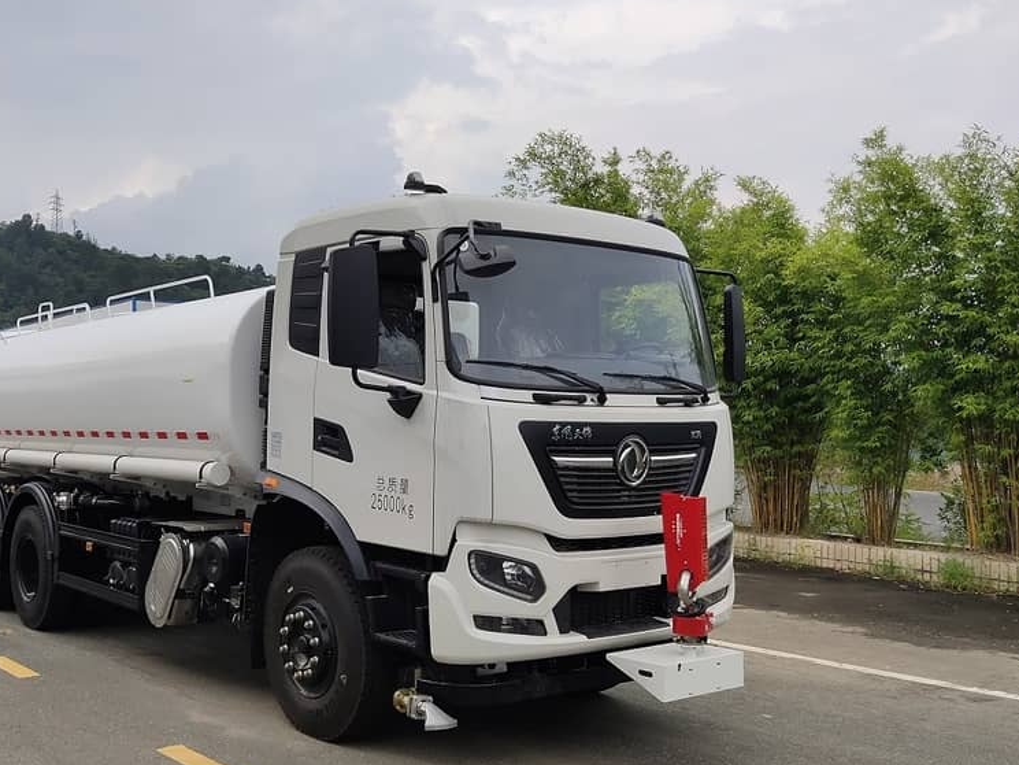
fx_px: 1266
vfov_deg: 33.6
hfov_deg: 43.4
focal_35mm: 43
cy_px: 428
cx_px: 368
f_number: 1.79
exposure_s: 1/1280
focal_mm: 4.35
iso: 50
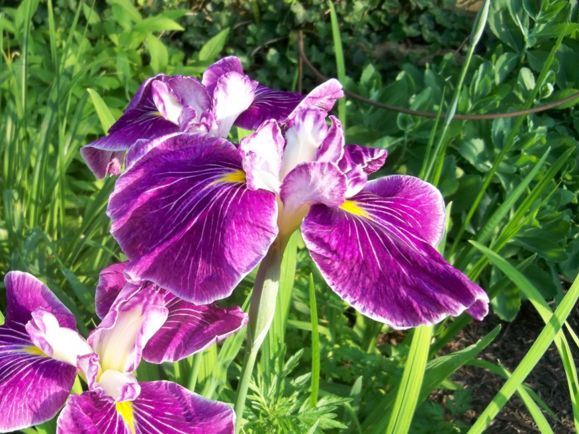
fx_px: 803
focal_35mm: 48
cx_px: 191
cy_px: 262
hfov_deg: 39.2
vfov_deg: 30.2
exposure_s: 1/100
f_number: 3.5
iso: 64
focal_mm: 6.2
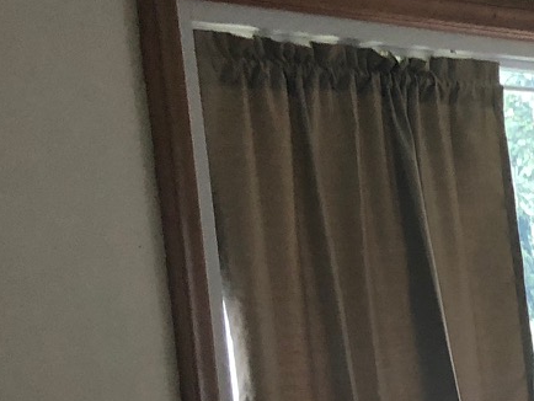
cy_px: 733
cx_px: 1127
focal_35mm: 130
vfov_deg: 10.7
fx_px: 2007
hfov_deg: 12.9
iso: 32
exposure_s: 1/24
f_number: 1.8
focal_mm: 4
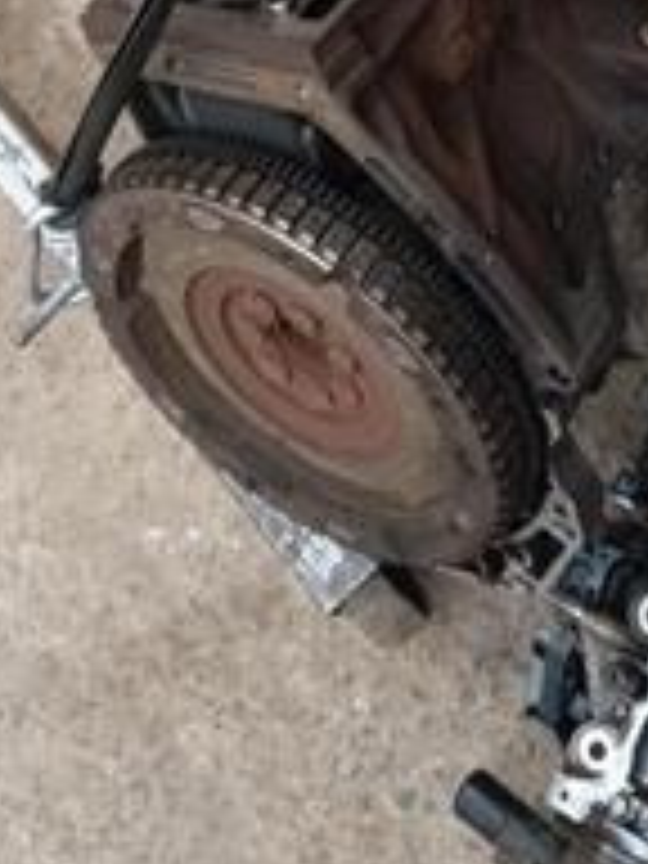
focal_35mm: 70
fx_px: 1747
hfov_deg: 21.0
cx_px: 421
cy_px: -166
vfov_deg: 25.1
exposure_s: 1/50
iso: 431
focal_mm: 4.22
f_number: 1.8
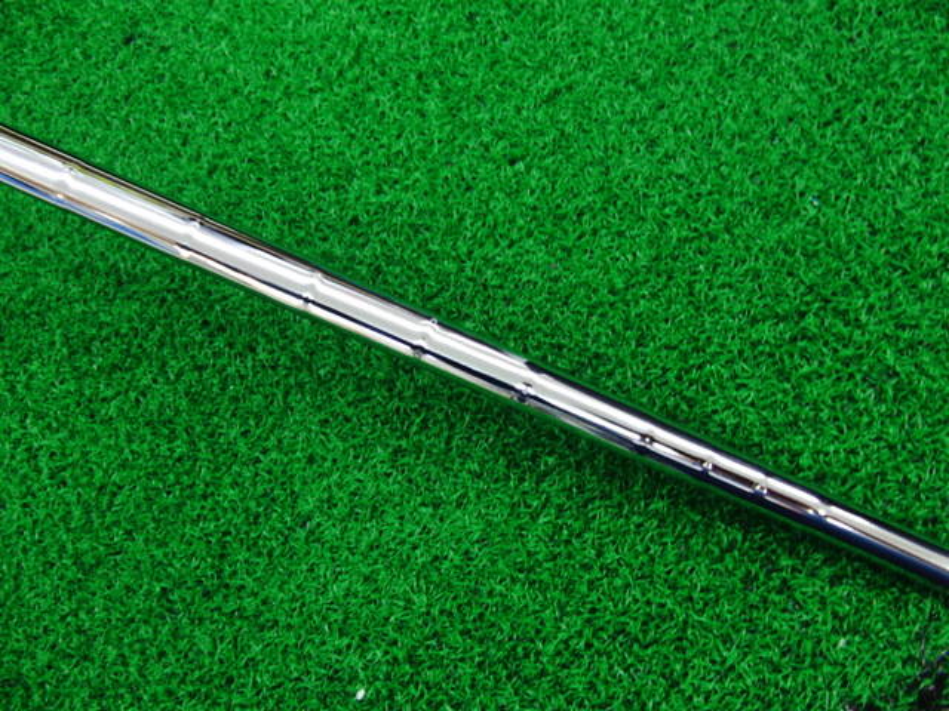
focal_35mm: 37
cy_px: 356
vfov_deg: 38.7
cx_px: 474
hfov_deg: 50.1
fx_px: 1014
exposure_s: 1/40
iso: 400
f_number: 3.6
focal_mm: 6.42
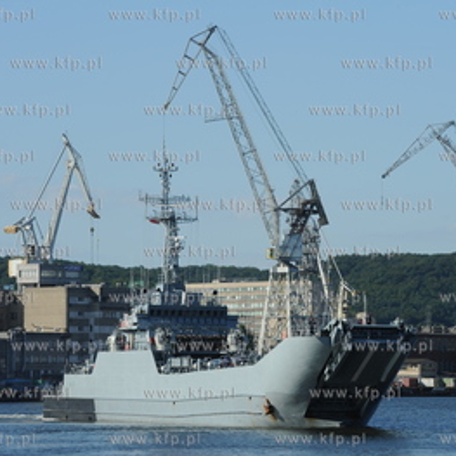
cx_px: 283
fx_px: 2787
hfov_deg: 9.4
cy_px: 227
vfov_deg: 9.4
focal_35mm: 187
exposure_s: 1/640
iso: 200
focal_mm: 145
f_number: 8
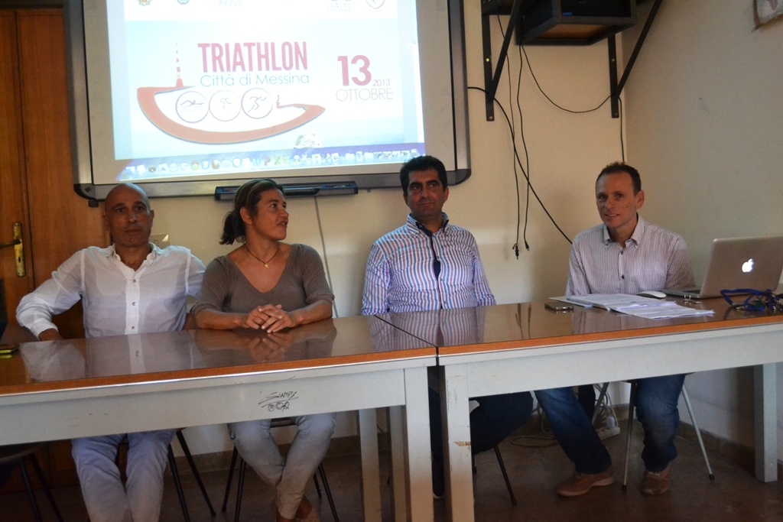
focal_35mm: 36
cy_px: 261
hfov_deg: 53.1
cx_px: 392
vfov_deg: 36.9
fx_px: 783
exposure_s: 1/160
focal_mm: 24
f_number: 4
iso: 3200
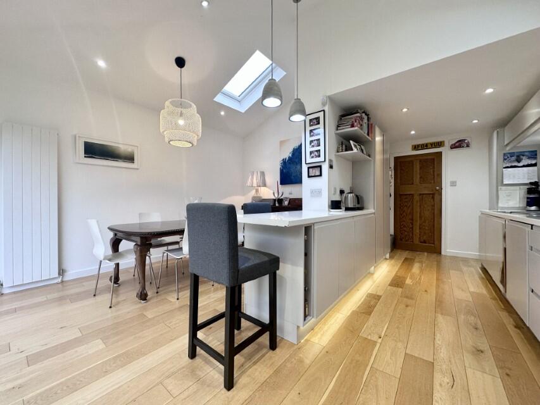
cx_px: 270
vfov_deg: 85.7
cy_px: 202
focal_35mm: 14
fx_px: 218
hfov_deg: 102.1
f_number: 2.2
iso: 125
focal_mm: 2.22
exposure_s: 1/100
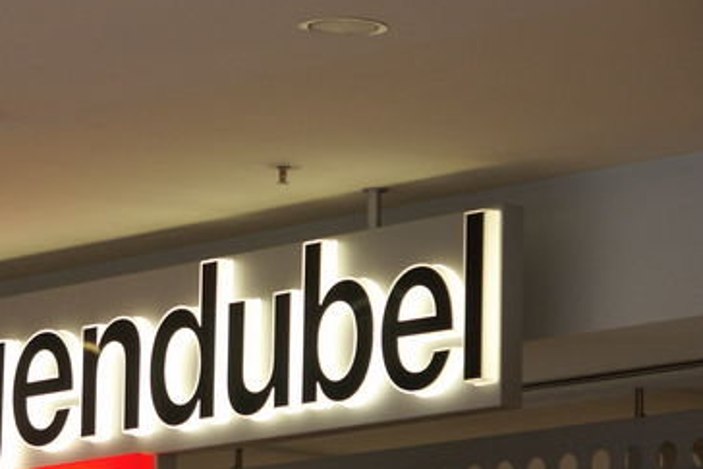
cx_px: 106
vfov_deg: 4.6
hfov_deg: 6.9
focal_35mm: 298
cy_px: 347
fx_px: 5821
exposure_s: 1/180
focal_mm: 41.31
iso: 125
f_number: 3.5
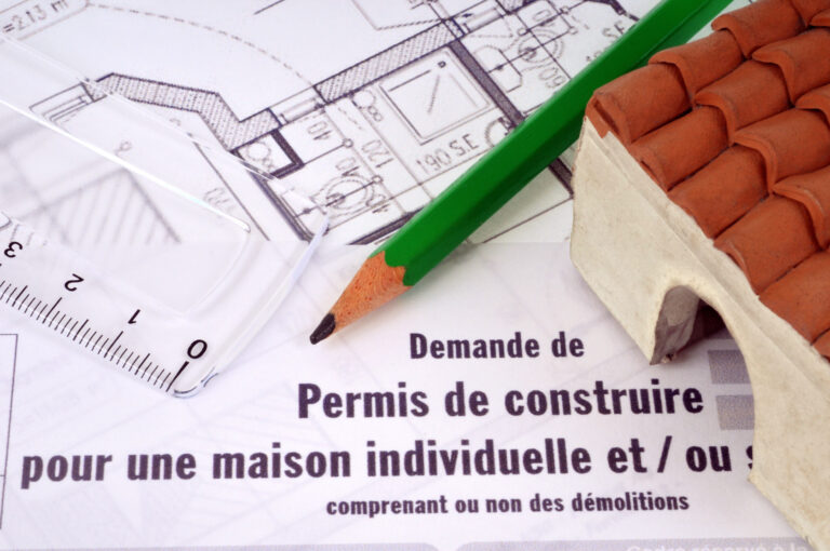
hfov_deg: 22.6
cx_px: 415
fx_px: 2072
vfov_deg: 15.1
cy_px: 276
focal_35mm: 90
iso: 200
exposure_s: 1/200
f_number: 36
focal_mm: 60
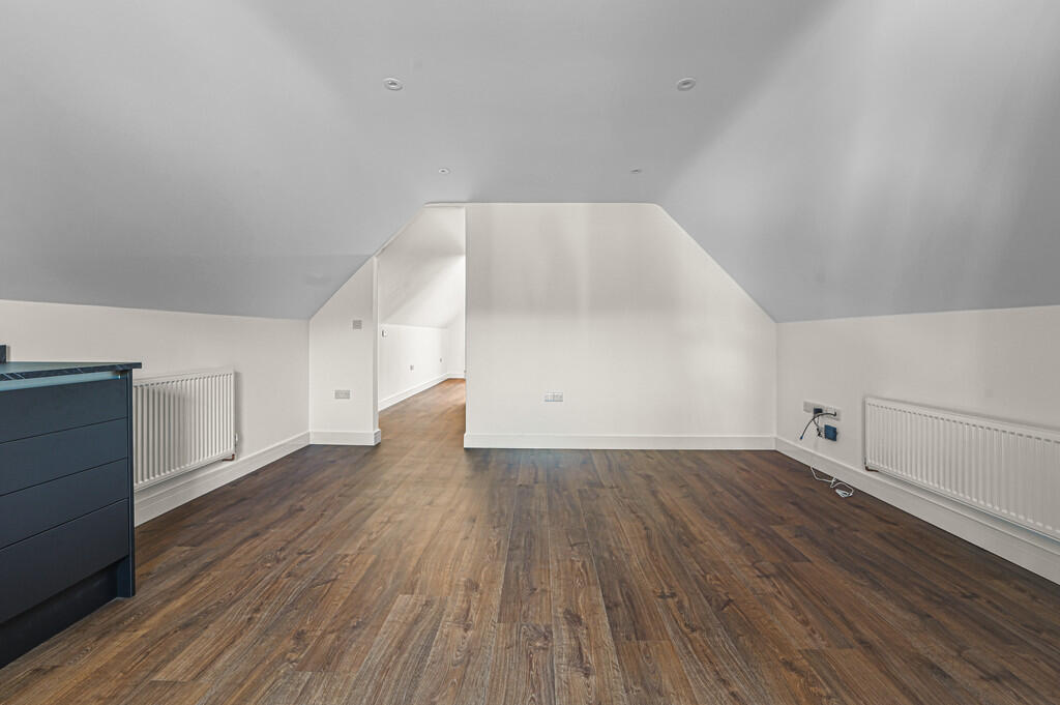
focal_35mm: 14
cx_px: 530
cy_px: 352
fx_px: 412
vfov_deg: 81.1
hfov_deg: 104.3
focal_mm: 14
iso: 400
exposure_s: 1.6
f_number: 8
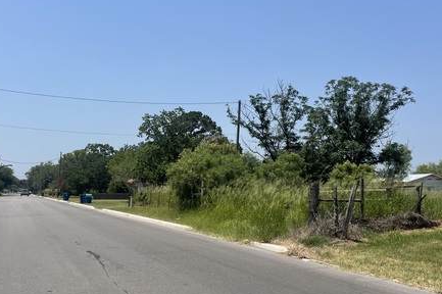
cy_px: 186
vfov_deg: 33.2
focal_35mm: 40
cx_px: 232
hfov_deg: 48.5
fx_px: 491
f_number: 1.6
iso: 32
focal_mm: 4.2
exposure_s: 1/4831
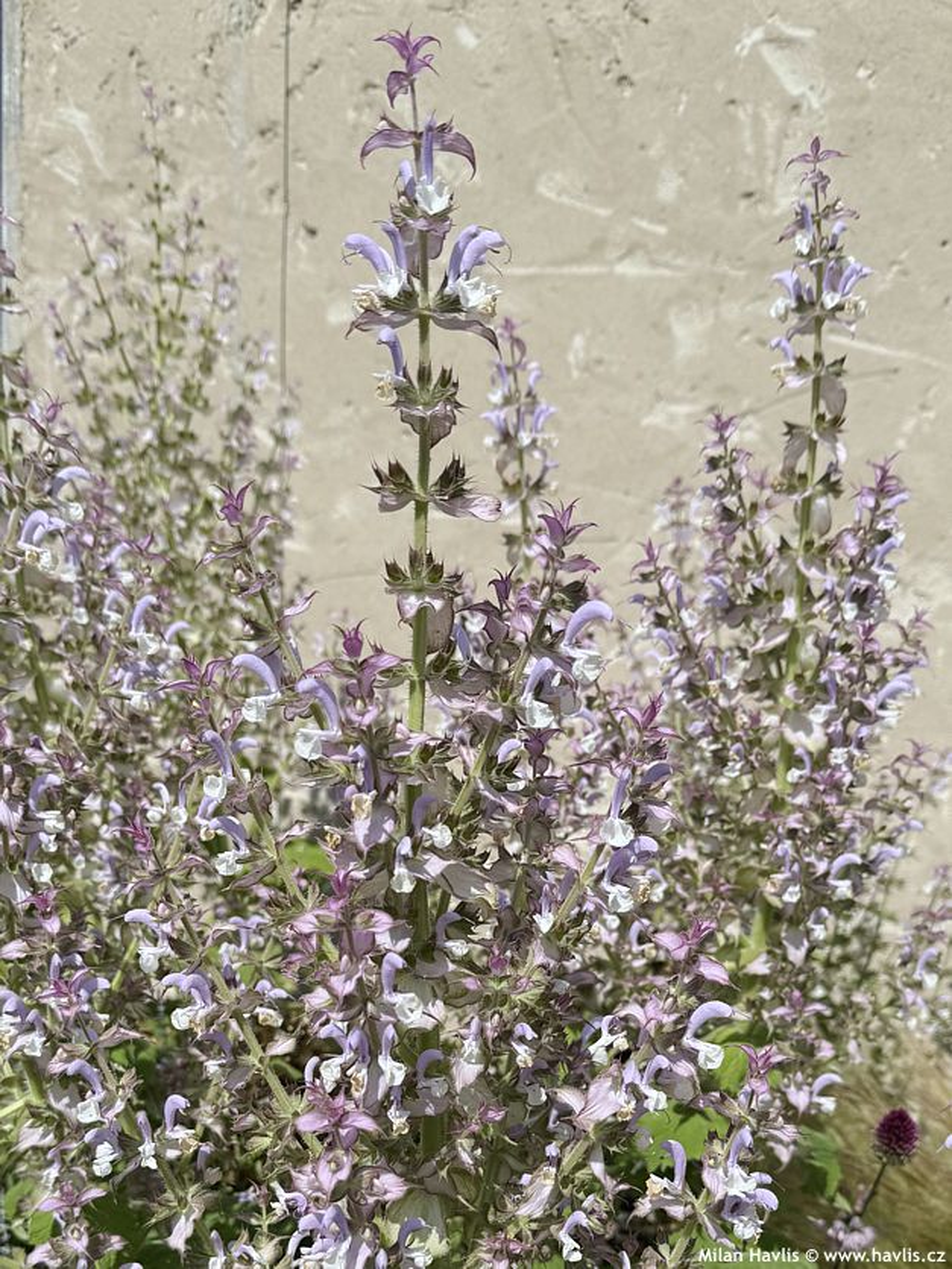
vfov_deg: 71.6
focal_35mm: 24
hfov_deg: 56.8
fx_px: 880
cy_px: 634
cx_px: 476
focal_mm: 6.76
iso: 80
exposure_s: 1/7353
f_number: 1.78
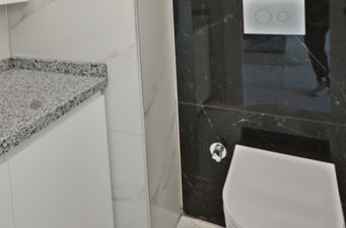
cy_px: -6
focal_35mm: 31
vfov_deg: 37.1
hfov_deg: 59.4
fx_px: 297
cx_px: 122
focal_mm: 10
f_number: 4
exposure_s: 1/60
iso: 800
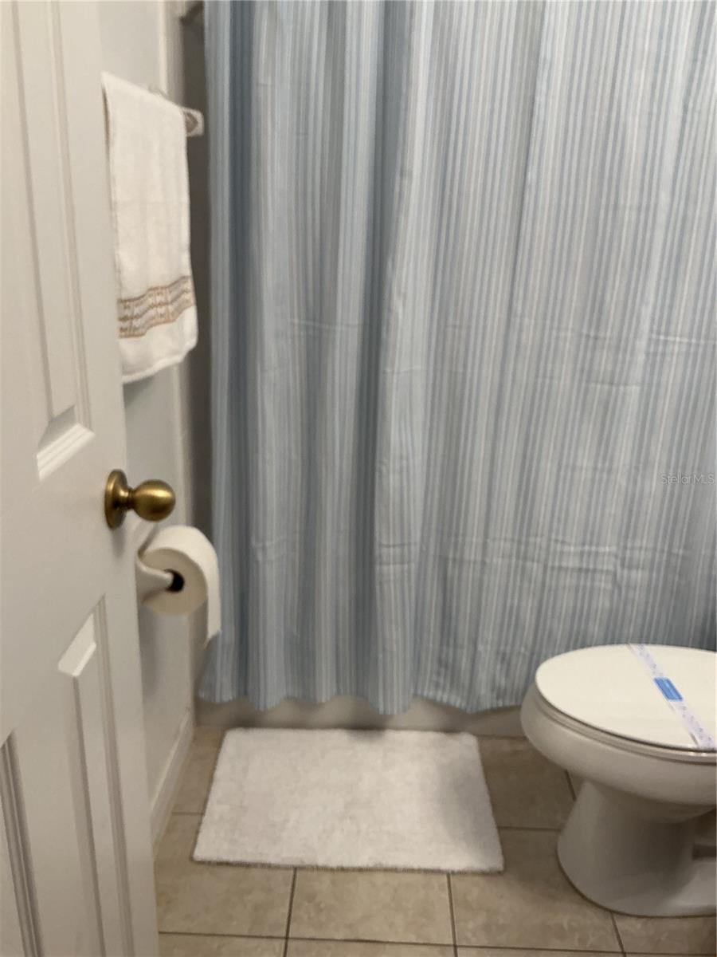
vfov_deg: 61.7
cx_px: 358
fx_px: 801
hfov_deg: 48.2
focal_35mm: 29
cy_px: 478
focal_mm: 3
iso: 50
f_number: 1.8
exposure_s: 1/60
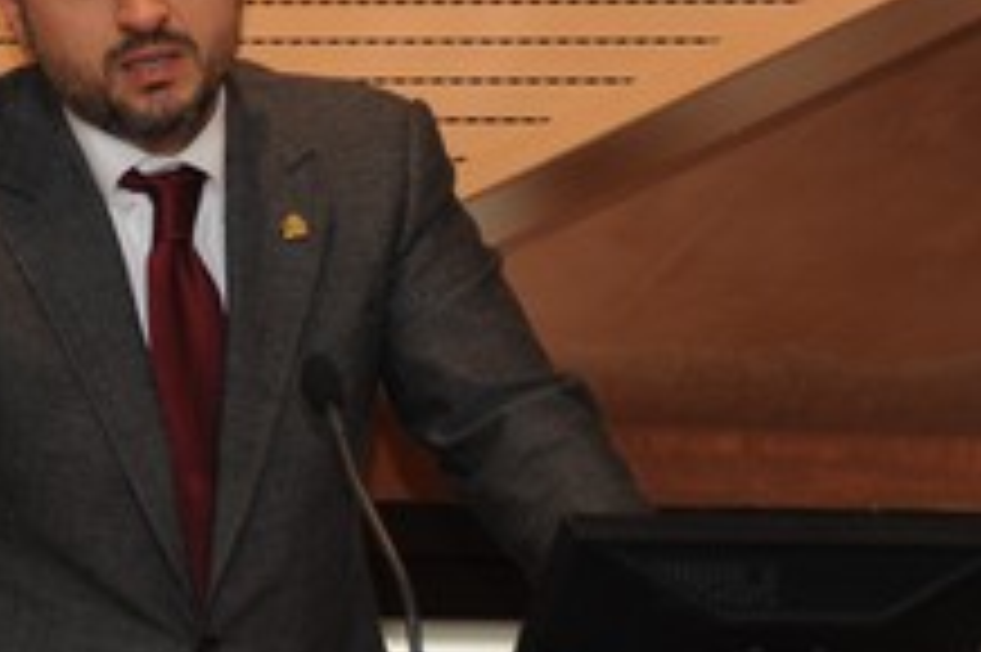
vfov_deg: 3.8
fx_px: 9721
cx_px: 140
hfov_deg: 5.8
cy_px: 171
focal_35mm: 357
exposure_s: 1/60
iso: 800
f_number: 5.6
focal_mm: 150
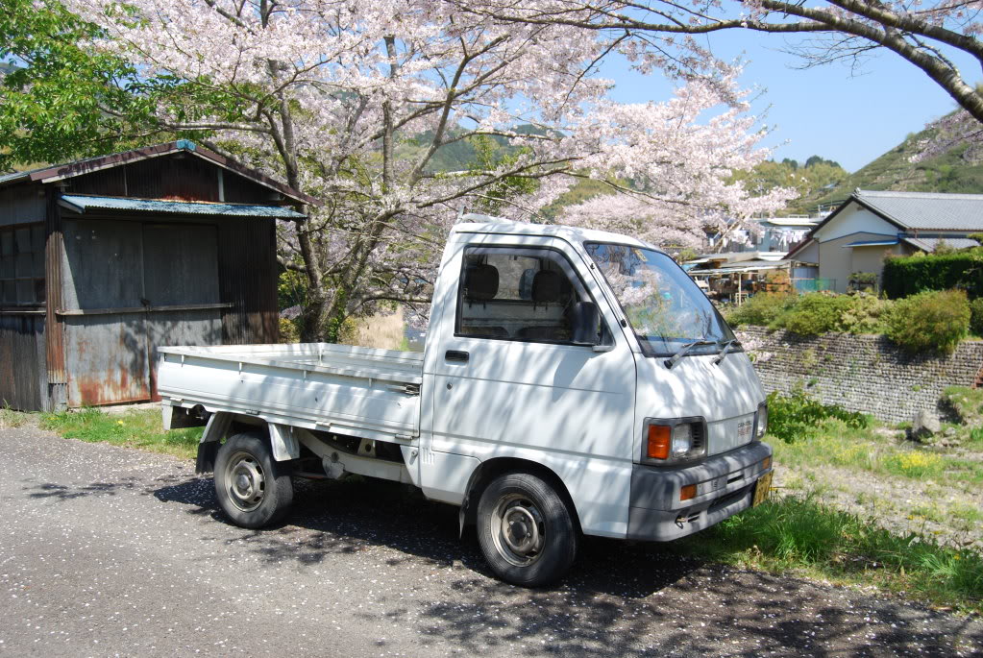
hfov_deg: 55.0
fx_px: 943
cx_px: 492
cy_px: 329
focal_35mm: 34
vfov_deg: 38.5
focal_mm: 23
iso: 100
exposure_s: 1/200
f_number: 7.1
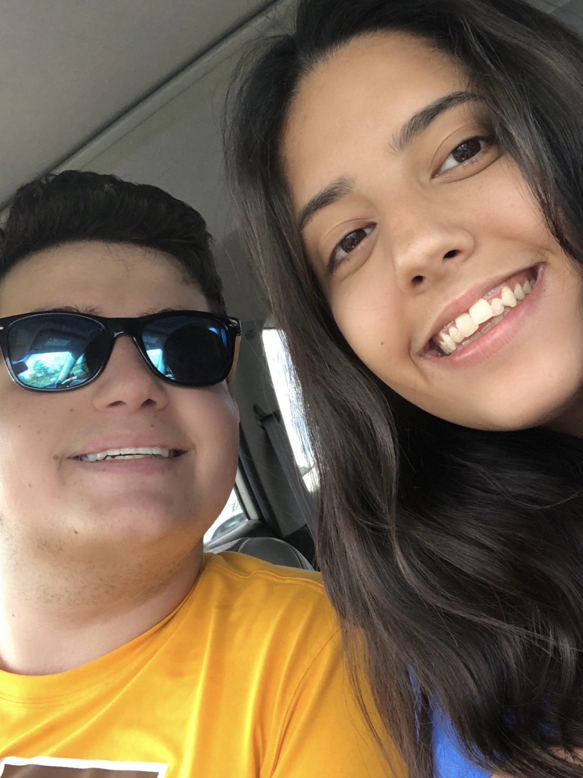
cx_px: 292
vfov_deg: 56.8
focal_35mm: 32
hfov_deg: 44.2
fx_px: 719
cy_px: 389
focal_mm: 2.87
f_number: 2.2
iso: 40
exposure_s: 1/120
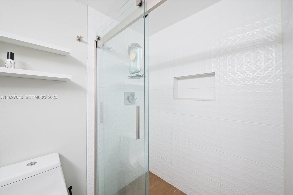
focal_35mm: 14
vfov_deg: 81.1
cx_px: 146
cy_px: 98
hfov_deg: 104.3
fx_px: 114
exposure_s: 1/1.67
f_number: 8
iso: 200
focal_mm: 14
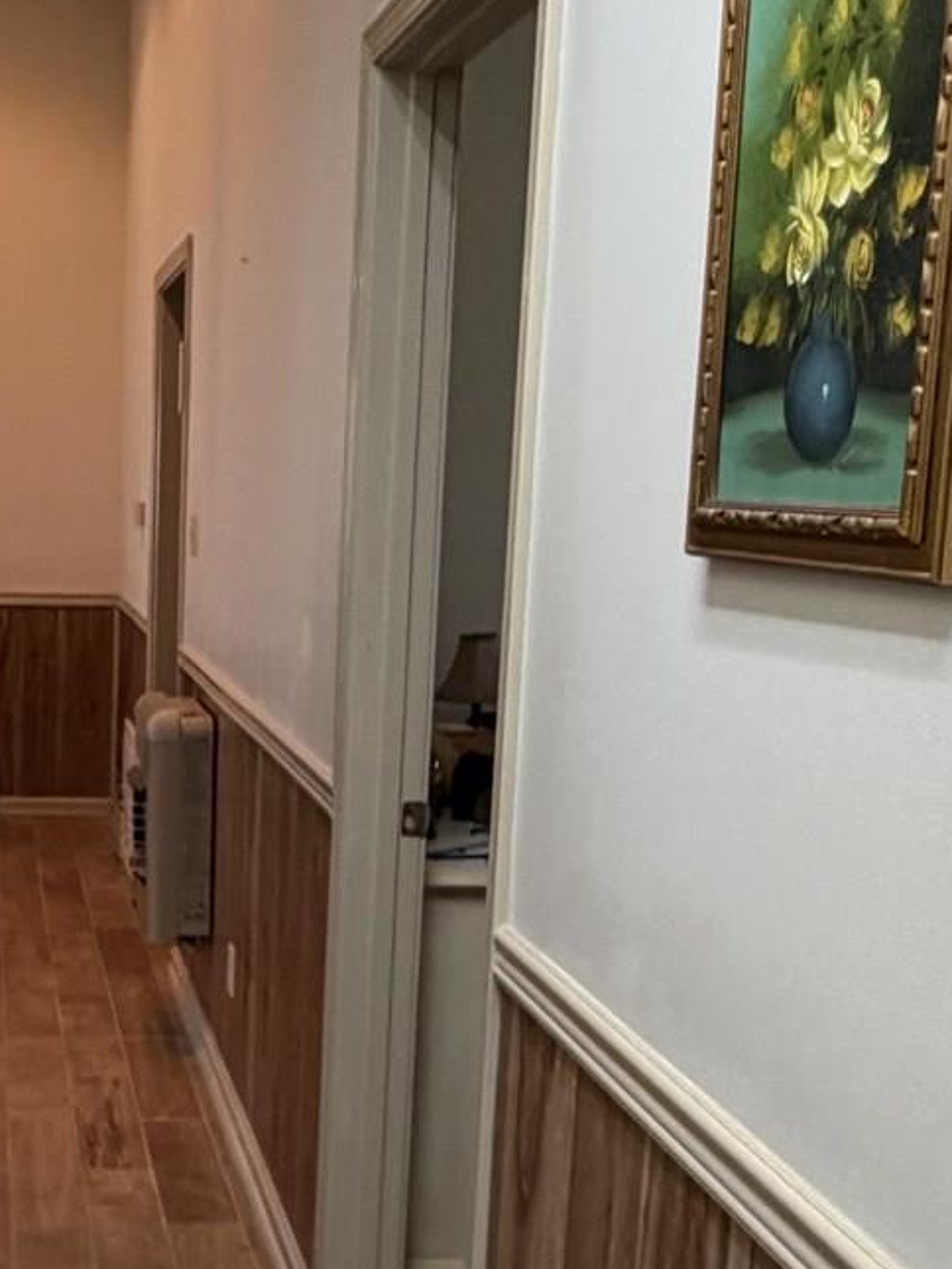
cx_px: 14
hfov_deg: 27.5
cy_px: 840
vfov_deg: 37.8
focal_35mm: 50
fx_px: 1833
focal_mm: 2.22
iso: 200
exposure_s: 1/60
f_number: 2.2
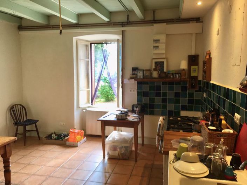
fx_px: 207
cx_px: 124
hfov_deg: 61.7
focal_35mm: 29
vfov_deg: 48.2
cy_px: 92
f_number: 2.2
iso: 25
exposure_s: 1/50
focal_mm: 4.15
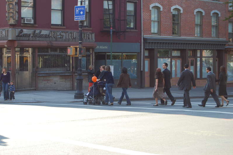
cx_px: 116
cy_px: 77
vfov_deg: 16.4
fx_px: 540
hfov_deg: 24.3
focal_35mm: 84
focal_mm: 55
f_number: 5.6
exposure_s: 1/125
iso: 140
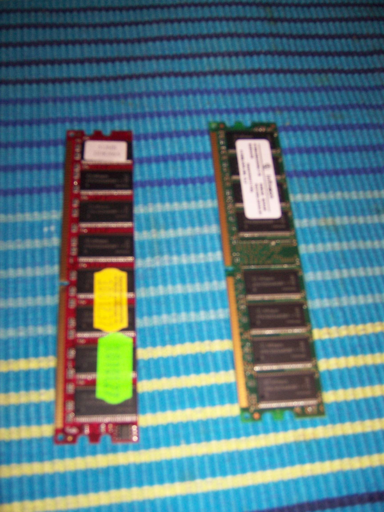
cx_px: 192
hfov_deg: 39.7
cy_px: 256
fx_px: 532
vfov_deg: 51.4
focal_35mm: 36
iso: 125
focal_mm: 6.2
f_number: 2.8
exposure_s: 1/60
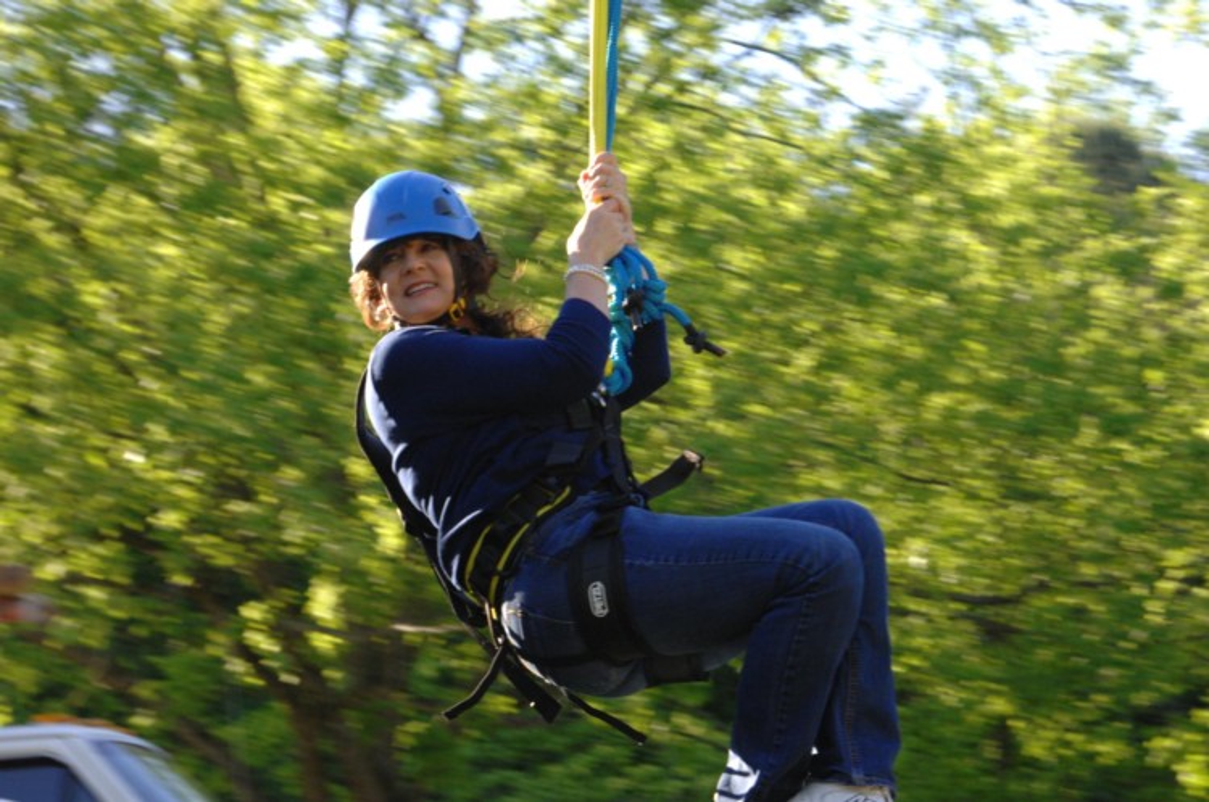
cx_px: 604
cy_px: 401
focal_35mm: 117
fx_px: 3924
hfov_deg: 17.5
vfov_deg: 11.7
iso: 500
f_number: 8
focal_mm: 78
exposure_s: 1/125
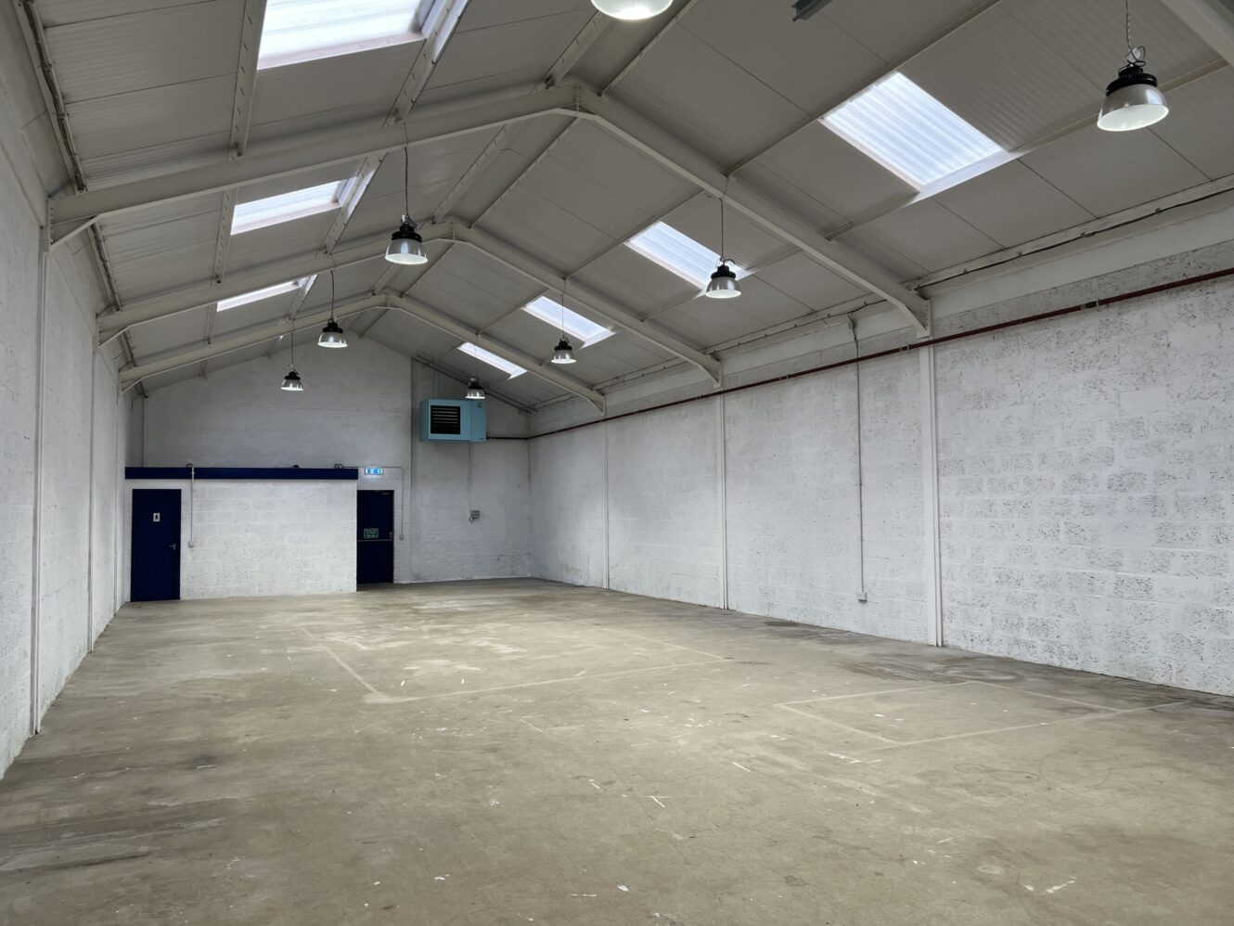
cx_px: 617
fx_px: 927
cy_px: 463
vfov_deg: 53.1
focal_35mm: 26
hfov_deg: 67.3
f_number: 1.5
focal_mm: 5.7
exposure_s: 1/166
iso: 64
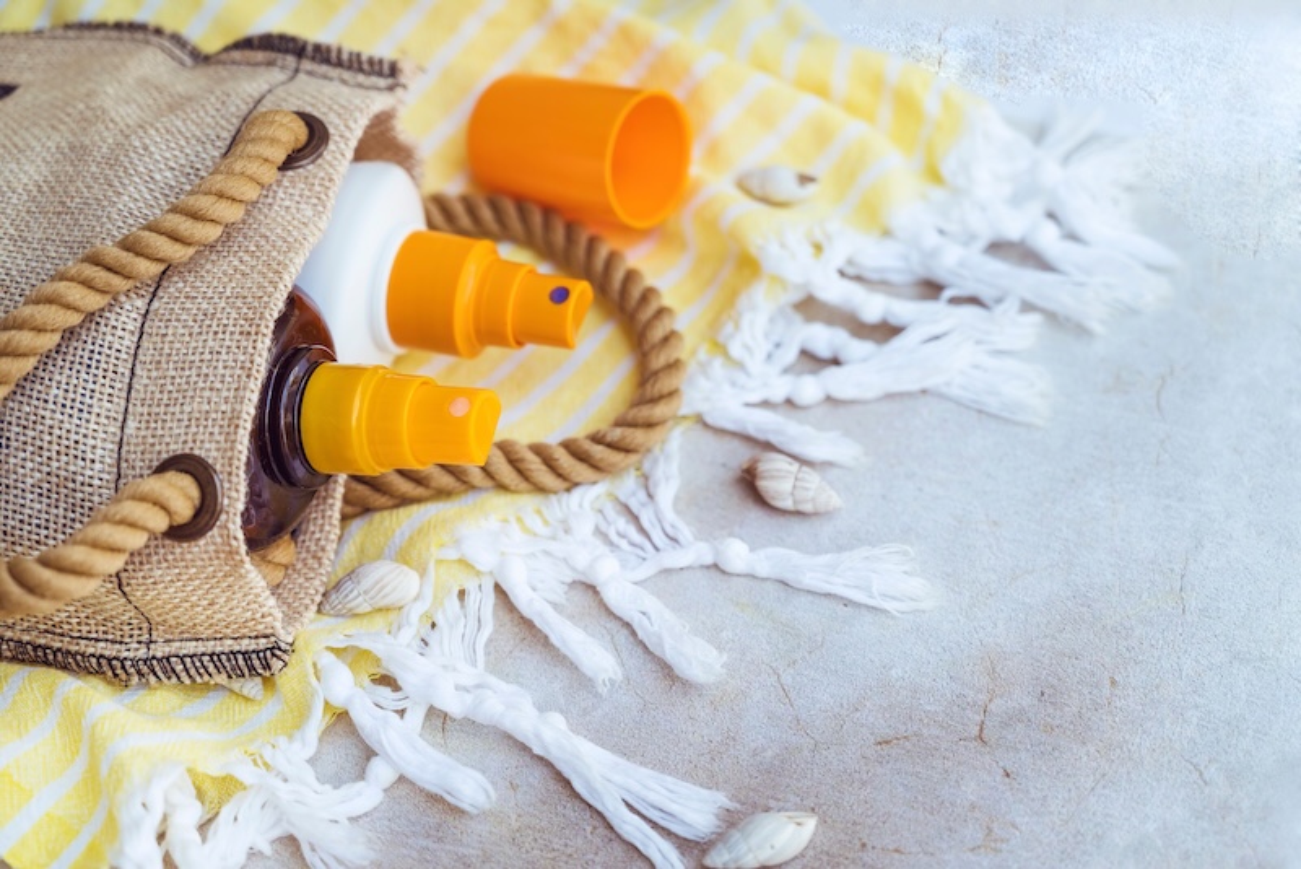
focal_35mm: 62
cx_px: 650
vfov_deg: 21.9
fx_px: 2241
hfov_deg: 32.4
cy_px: 434
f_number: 4
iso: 100
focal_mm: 62
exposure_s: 1/500
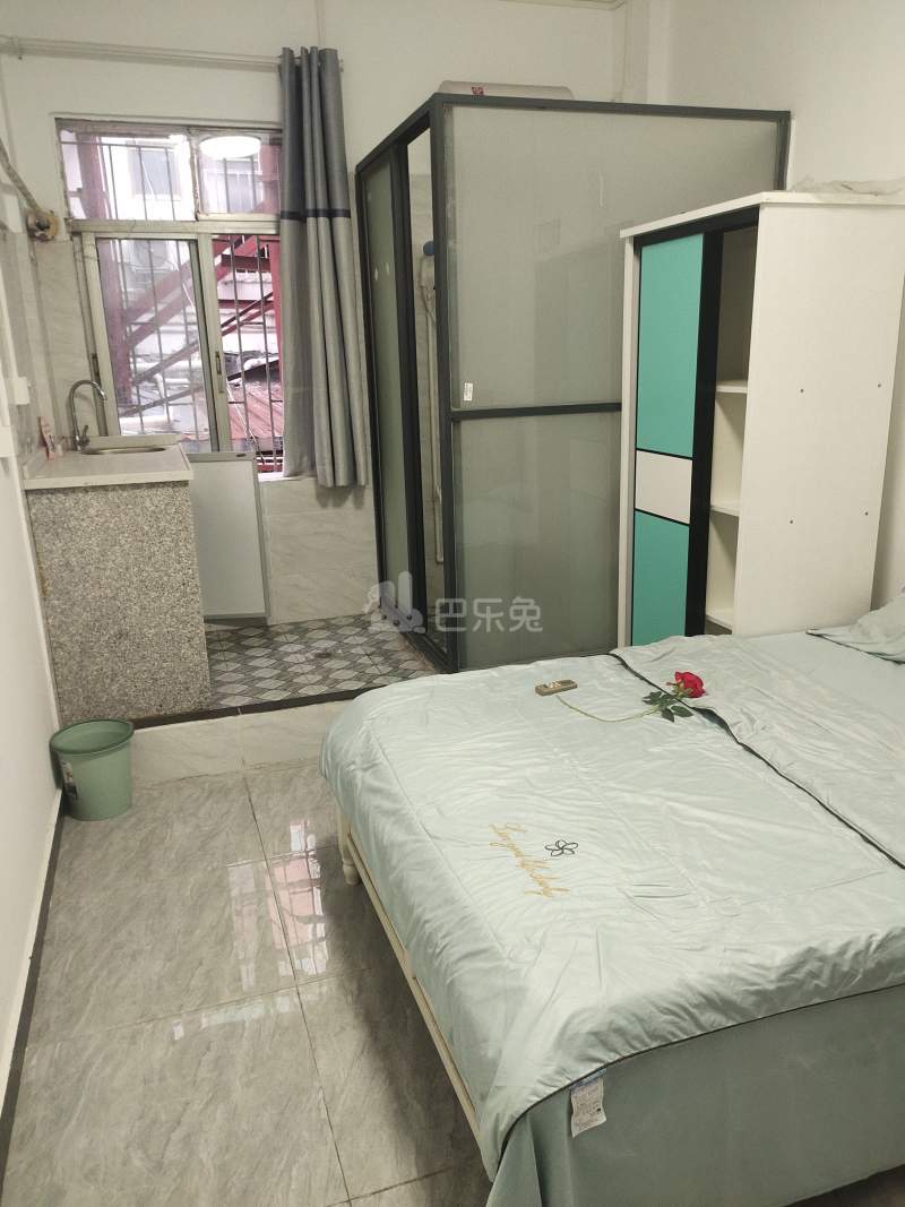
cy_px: 604
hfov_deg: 58.9
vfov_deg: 73.9
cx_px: 452
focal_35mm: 23
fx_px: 802
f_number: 1.79
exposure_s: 1/50
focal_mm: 4.74
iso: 892
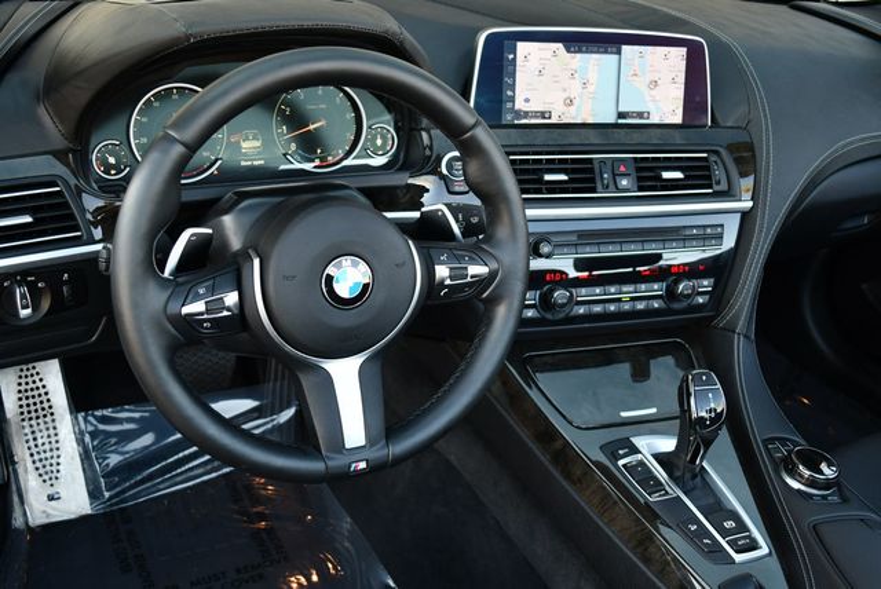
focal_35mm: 40
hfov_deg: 48.4
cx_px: 440
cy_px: 294
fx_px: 980
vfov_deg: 33.5
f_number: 3.8
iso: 500
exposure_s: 1/250
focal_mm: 20
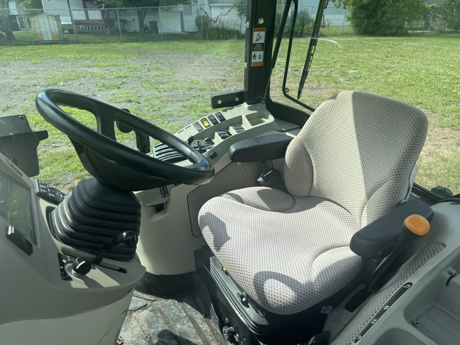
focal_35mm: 24
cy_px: 172
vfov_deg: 56.8
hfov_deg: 71.6
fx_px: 319
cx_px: 230
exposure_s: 1/2506
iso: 80
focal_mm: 6.76
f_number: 1.78
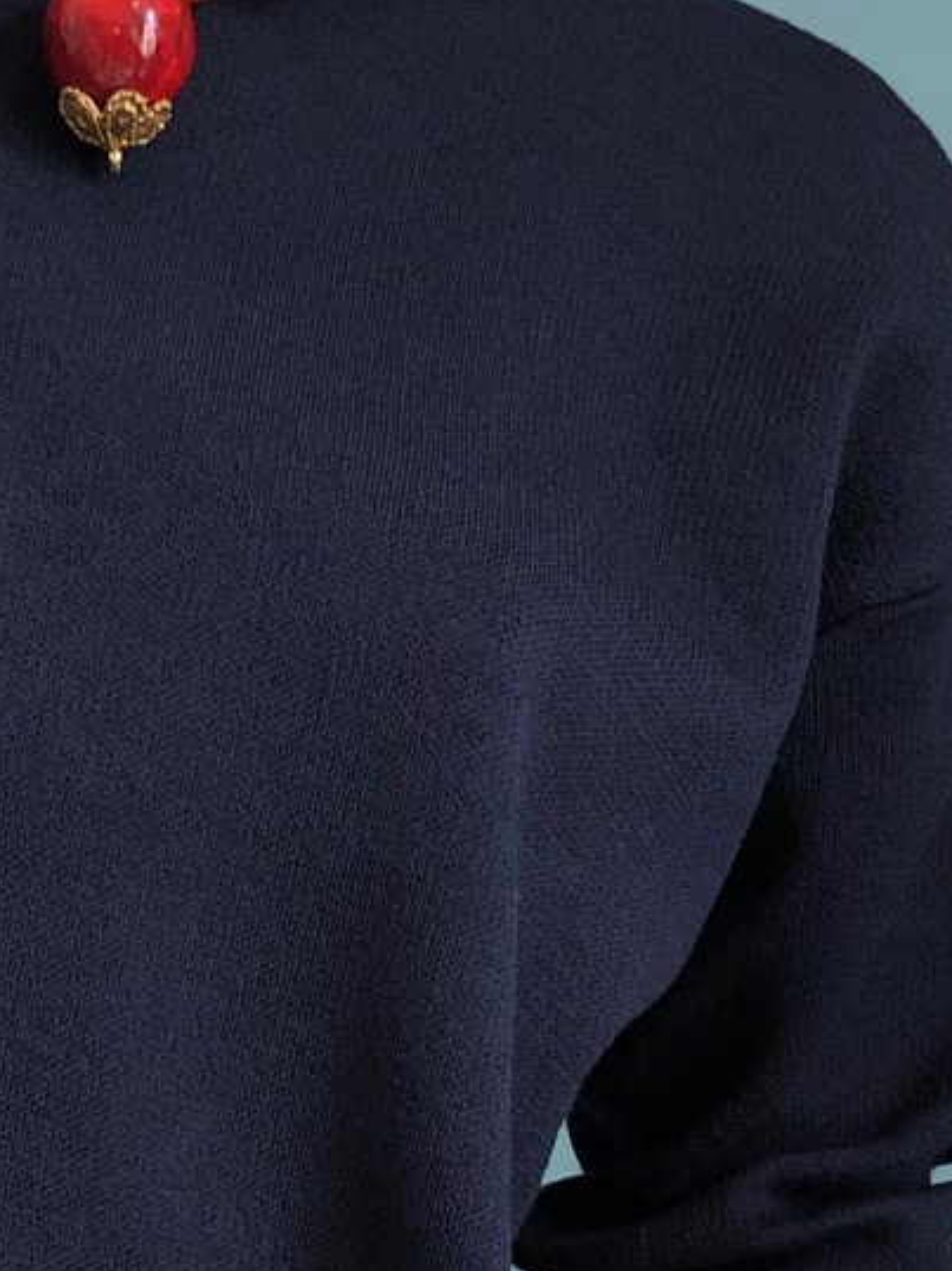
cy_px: 1358
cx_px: 0
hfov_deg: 13.9
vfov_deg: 18.1
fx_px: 3853
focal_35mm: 105
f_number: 1.8
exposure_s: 1/25
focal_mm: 3.99
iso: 40
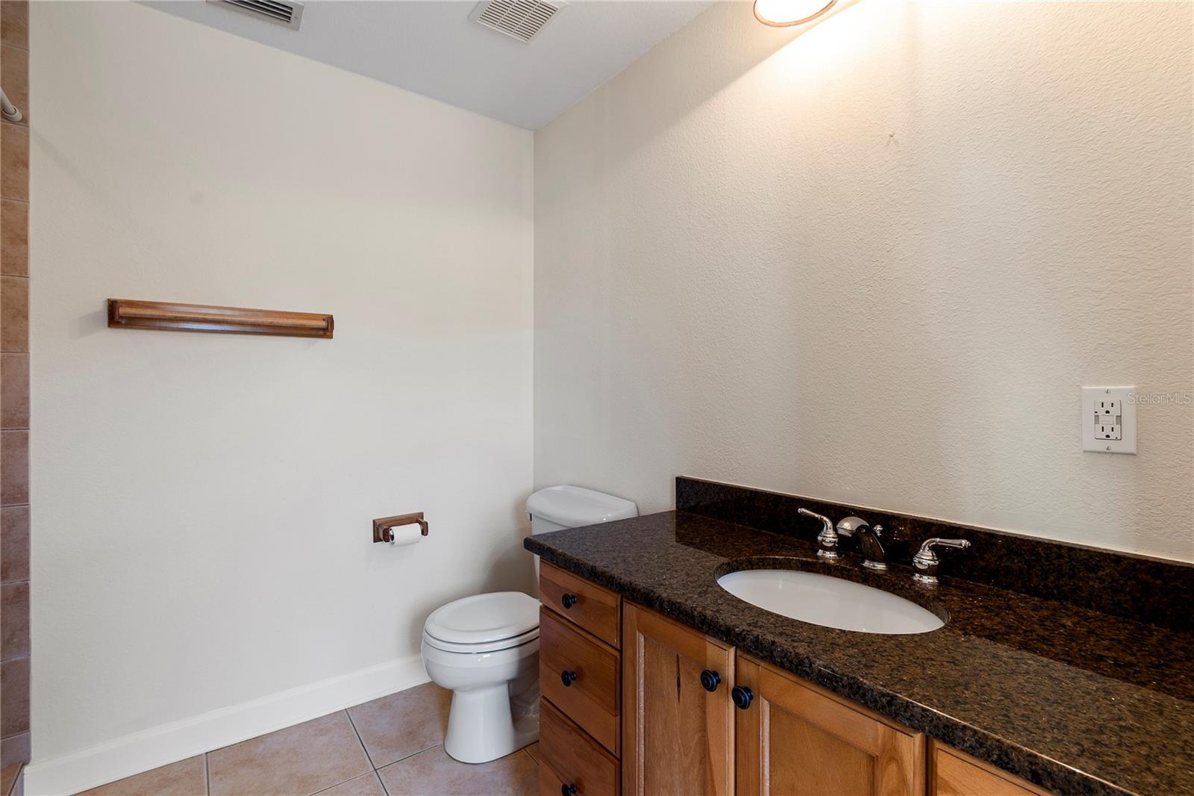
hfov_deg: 100.4
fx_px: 497
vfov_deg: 77.3
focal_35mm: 15
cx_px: 597
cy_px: 398
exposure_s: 1/2
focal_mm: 10
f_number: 10
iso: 100
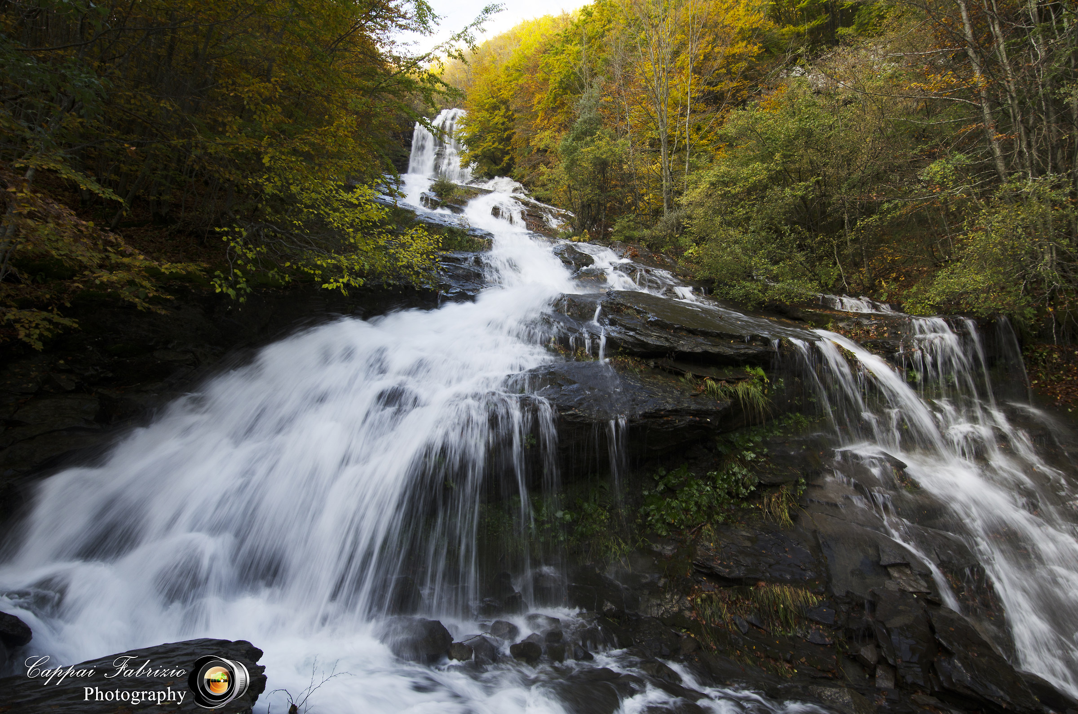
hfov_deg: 85.5
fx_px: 583
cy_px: 357
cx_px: 539
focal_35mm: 20
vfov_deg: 63.0
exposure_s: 1/15
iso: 100
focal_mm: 13
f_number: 10
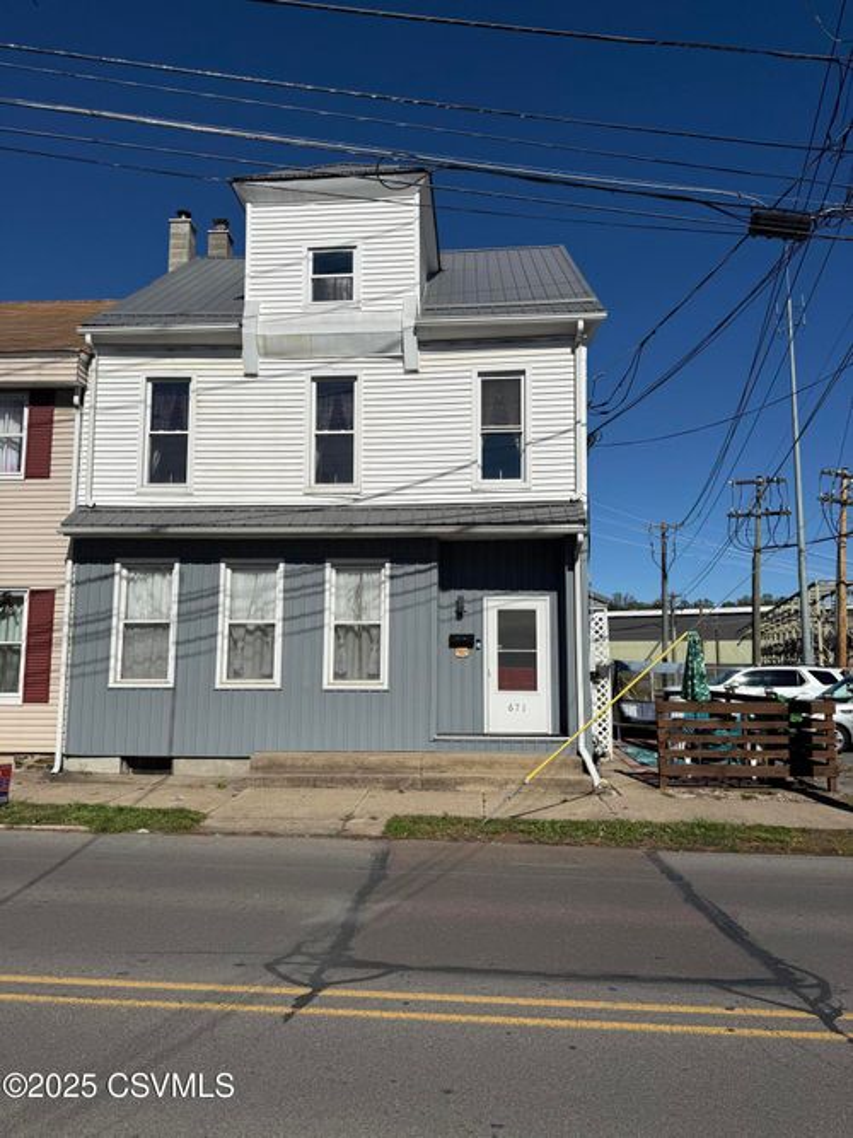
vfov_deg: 71.6
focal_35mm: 24
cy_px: 569
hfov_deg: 56.8
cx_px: 426
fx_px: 789
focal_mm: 6.76
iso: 80
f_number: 1.78
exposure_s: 1/14286
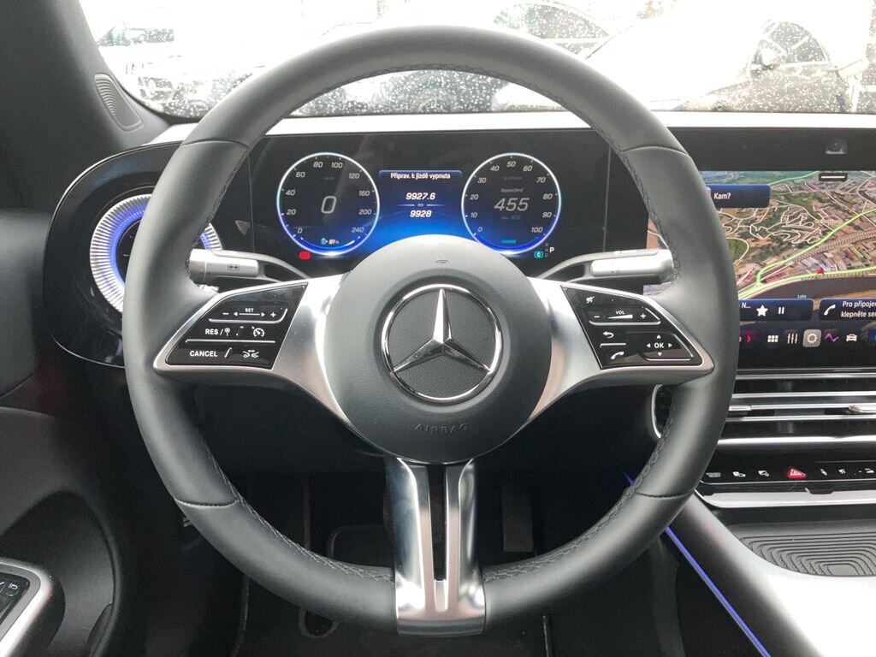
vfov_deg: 49.7
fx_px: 709
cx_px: 438
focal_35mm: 28
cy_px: 328
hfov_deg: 63.4
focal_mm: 3.99
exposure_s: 1/67
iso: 125
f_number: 1.8
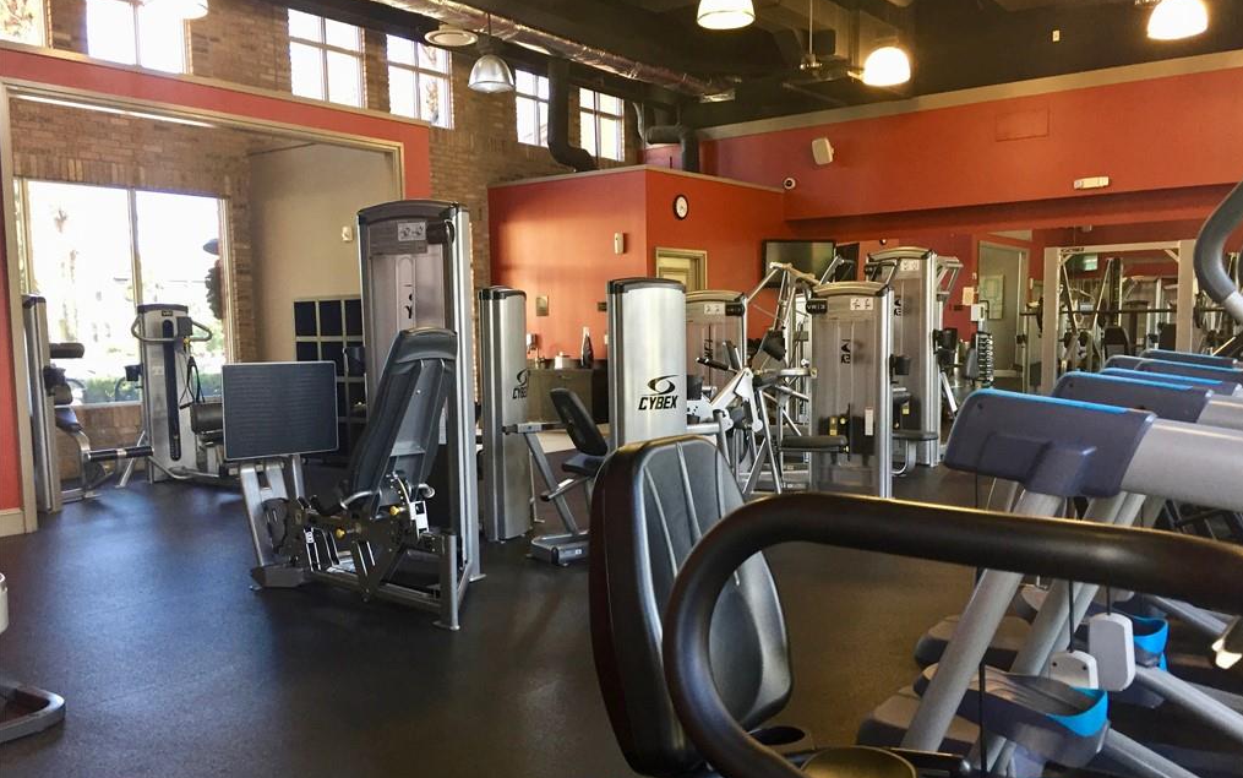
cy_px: 436
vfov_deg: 40.6
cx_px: 625
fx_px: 1050
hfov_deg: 61.2
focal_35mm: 31
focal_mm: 4.15
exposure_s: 1/30
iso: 125
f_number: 2.2
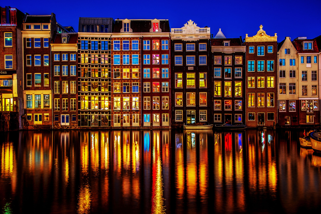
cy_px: 107
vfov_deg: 35.1
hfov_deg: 50.7
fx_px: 339
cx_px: 160
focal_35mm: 38
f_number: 8
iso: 50
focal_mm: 38
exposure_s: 20
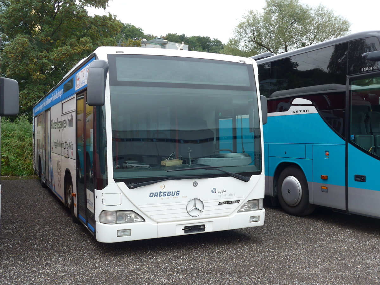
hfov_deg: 47.9
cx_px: 190
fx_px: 428
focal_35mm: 39
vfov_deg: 36.8
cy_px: 142
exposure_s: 1/500
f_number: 2.8
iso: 80
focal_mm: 8
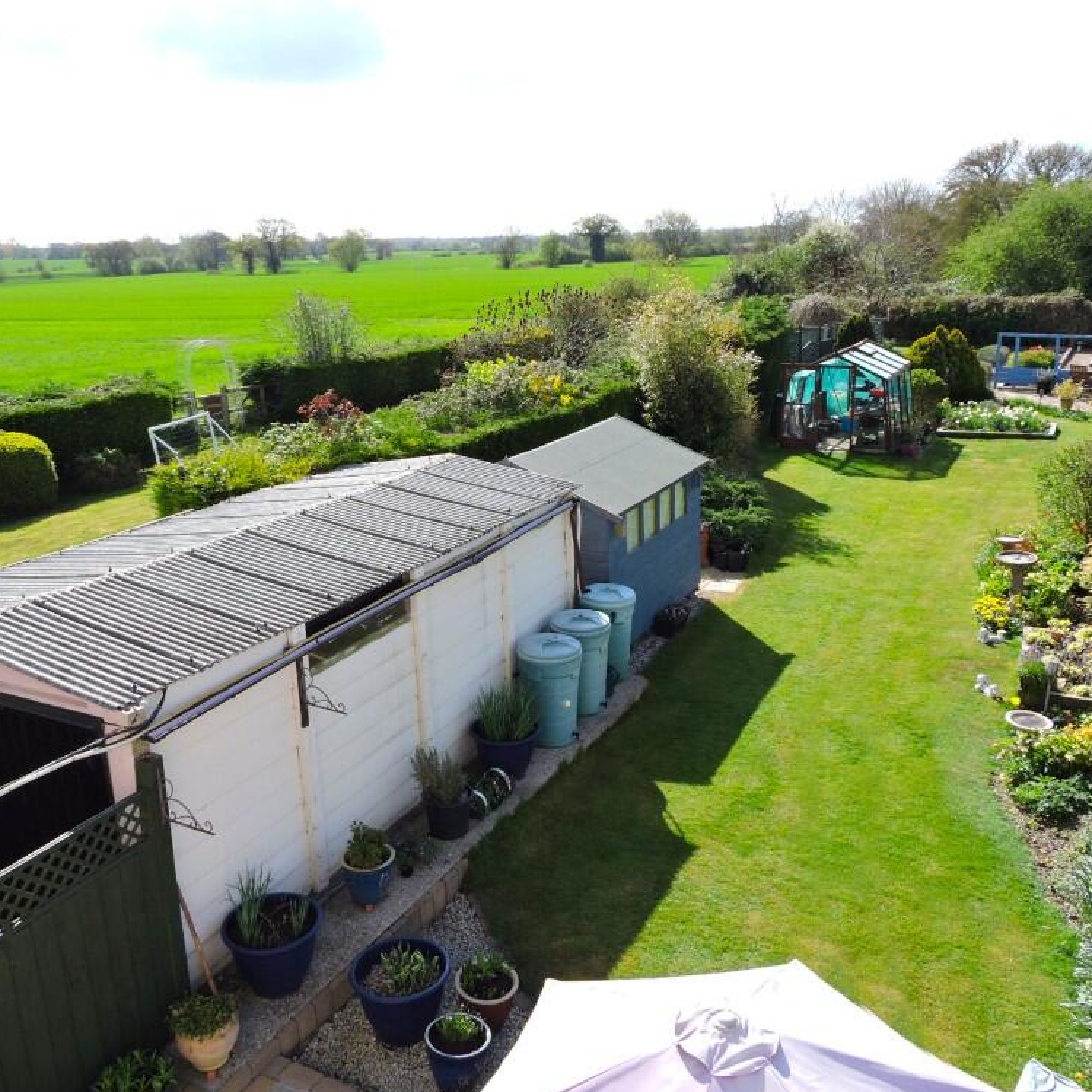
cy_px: 539
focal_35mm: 29
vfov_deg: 55.6
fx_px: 1035
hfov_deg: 55.6
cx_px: 539
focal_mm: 4.3
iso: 100
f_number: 3.3
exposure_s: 1/640
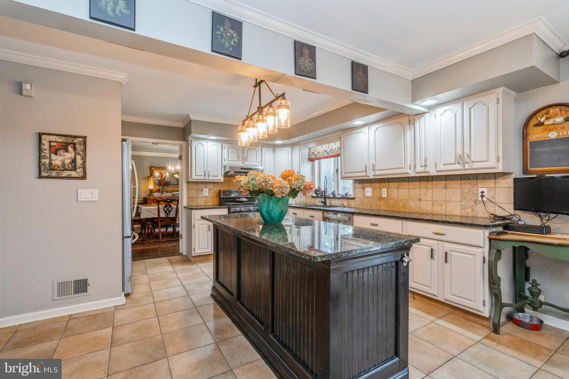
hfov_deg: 96.7
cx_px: 284
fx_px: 253
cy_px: 190
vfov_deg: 73.7
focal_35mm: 16
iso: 200
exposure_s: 1/3
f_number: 9
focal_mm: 16
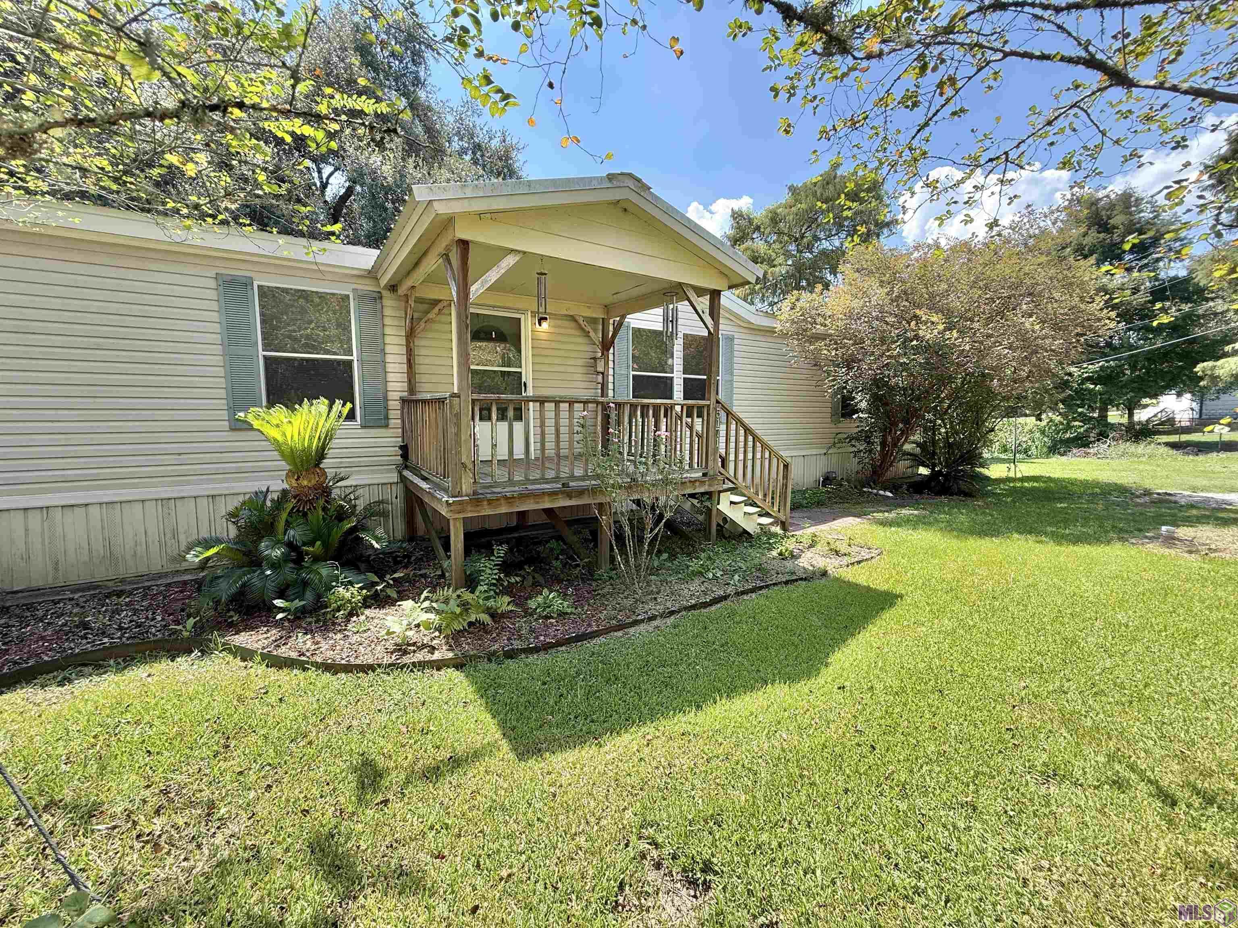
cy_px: 464
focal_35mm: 14
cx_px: 619
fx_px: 501
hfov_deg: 102.1
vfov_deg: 85.7
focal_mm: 2.22
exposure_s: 1/214
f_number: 2.2
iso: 50
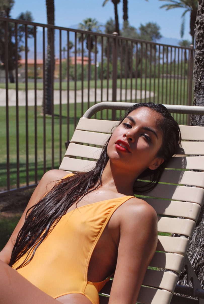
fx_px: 593
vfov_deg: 28.7
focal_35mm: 70
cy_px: 184
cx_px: 92
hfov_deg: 19.5
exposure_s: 1/1600
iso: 200
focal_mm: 36
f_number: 5.3
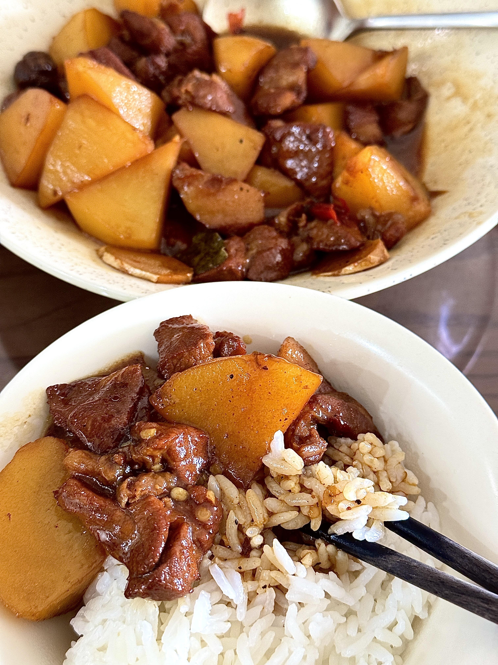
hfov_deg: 30.3
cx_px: 249
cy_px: 332
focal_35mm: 48
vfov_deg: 39.7
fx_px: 921
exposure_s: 1/53
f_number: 1.78
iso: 250
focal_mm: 6.76
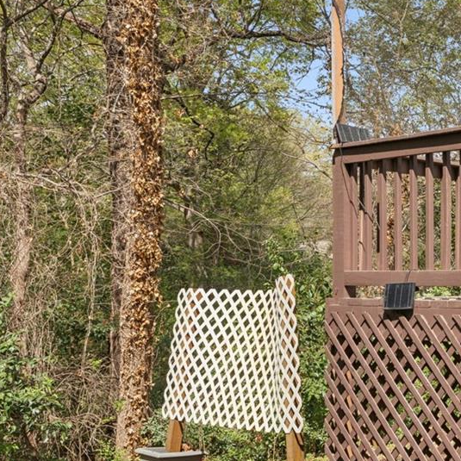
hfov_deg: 26.2
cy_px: 302
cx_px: 640
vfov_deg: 32.2
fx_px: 793
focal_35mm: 53
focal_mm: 16.2
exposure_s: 1/80
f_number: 10
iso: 100
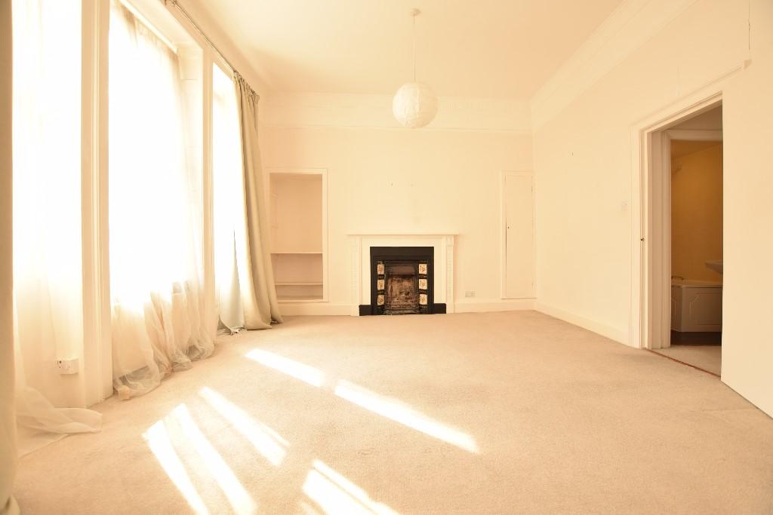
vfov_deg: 77.3
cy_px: 258
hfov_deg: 100.4
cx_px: 386
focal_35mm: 15
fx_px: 322
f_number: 4.5
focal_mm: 10
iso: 100
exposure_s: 1/30
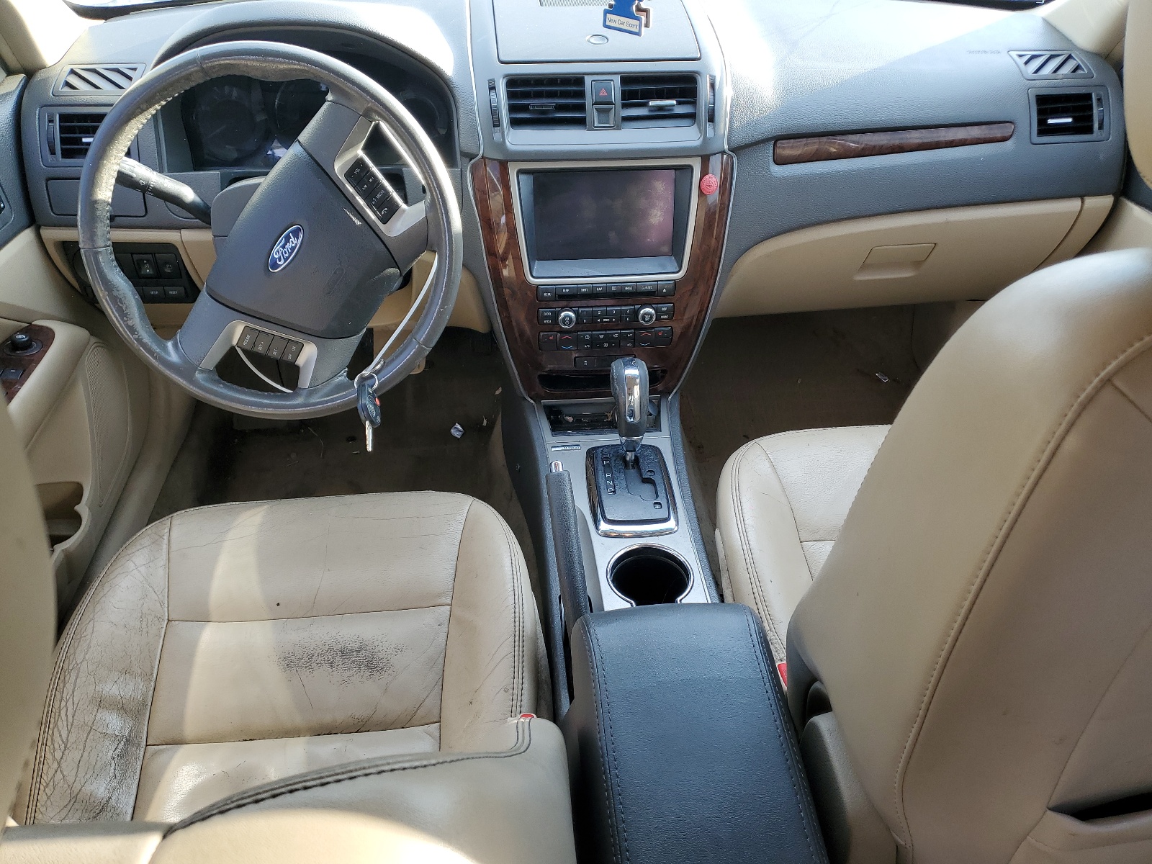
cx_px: 576
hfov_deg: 67.3
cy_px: 432
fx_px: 865
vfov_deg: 53.1
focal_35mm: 26
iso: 50
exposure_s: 1/130
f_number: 1.5
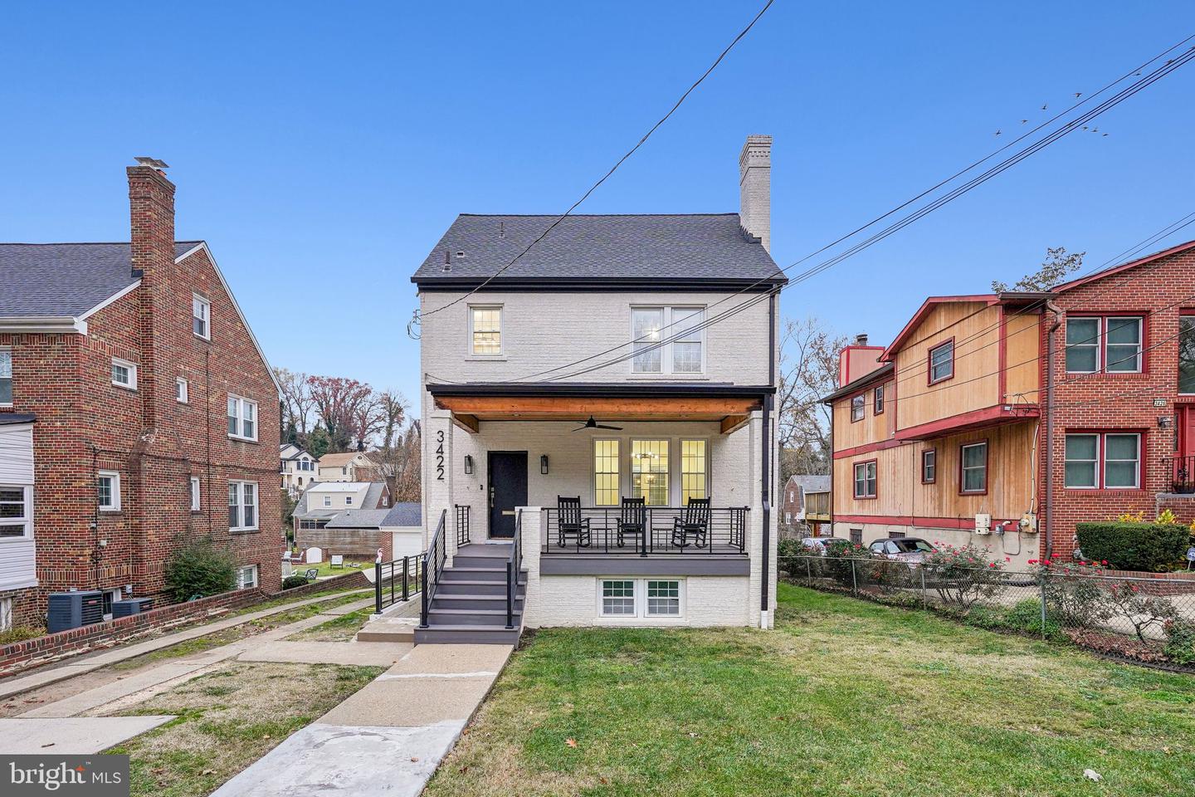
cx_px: 598
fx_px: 531
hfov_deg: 96.7
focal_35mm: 16
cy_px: 398
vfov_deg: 73.7
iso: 800
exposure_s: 1/60
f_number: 5
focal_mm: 16
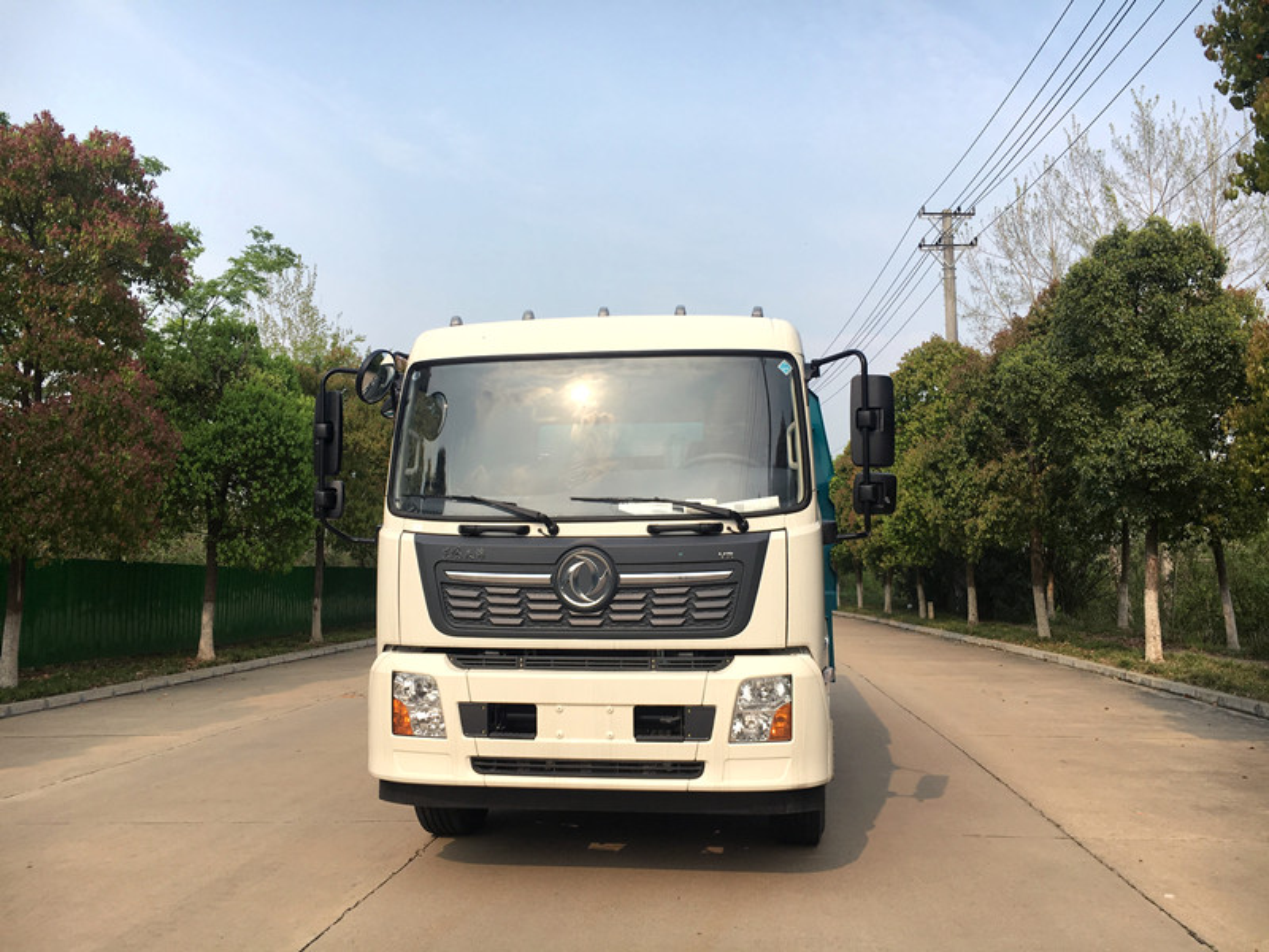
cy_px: 476
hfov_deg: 61.7
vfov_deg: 48.2
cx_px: 634
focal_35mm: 29
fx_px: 1063
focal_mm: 4.15
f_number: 2.2
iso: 25
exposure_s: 1/1261
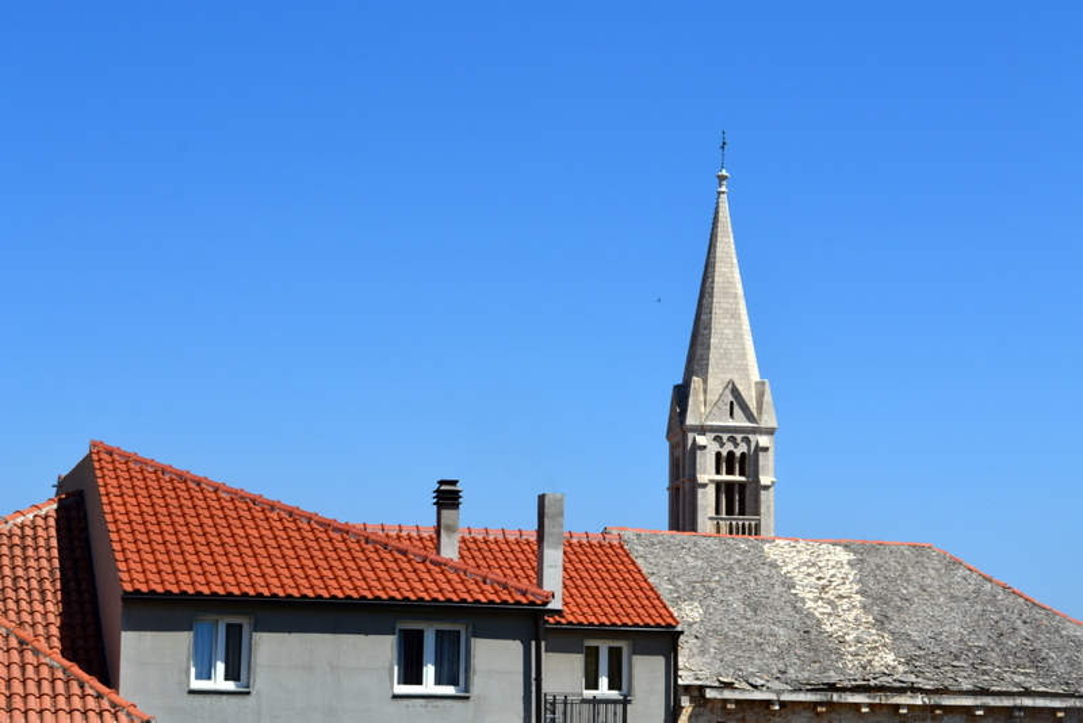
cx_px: 542
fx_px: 1986
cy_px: 362
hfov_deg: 30.5
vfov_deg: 20.6
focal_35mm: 66
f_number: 11
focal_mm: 44
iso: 250
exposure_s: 1/500
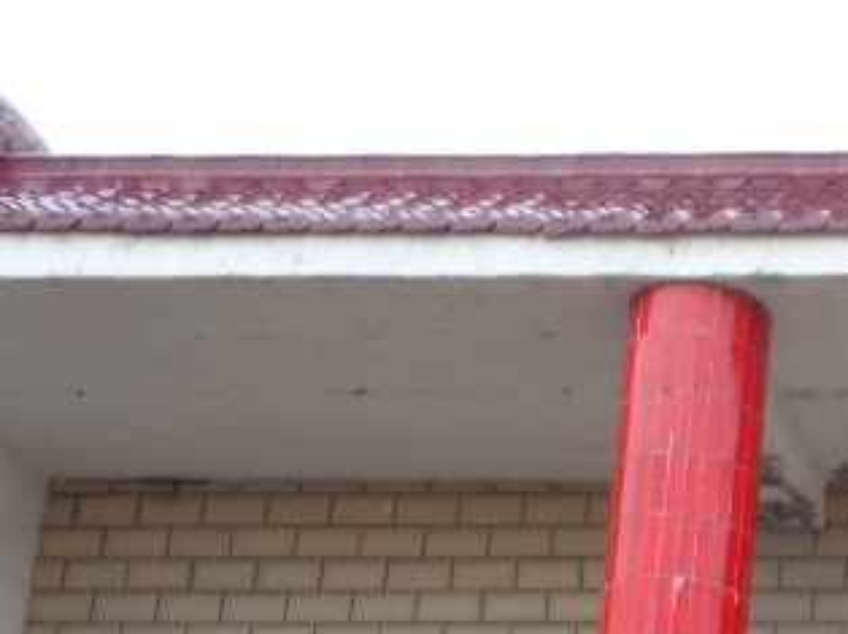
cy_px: 790
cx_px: 1221
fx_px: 2497
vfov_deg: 14.0
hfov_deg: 17.6
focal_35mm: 102
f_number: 3.4
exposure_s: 1/180
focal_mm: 5.3
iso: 80
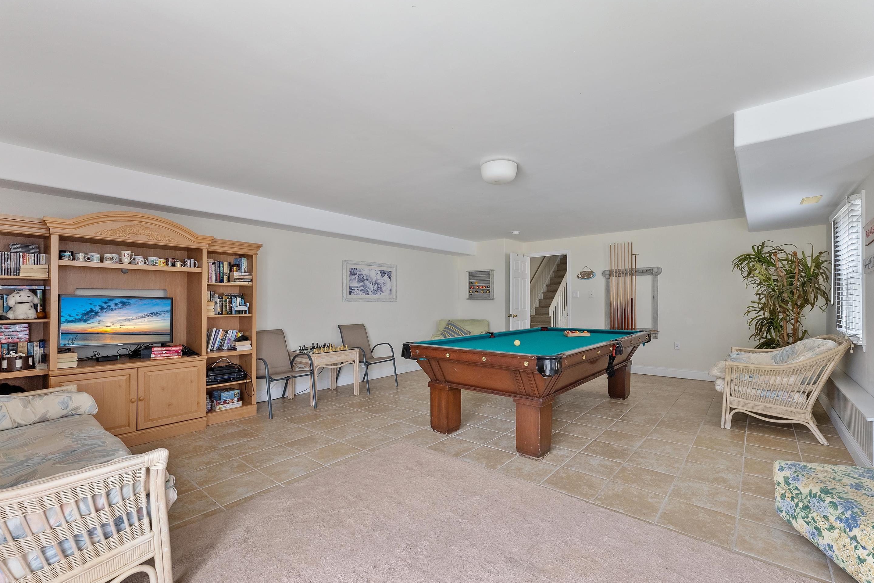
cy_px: 304
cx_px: 462
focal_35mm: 15
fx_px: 364
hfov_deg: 100.3
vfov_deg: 77.3
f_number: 7.1
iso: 320
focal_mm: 14
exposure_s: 1/6
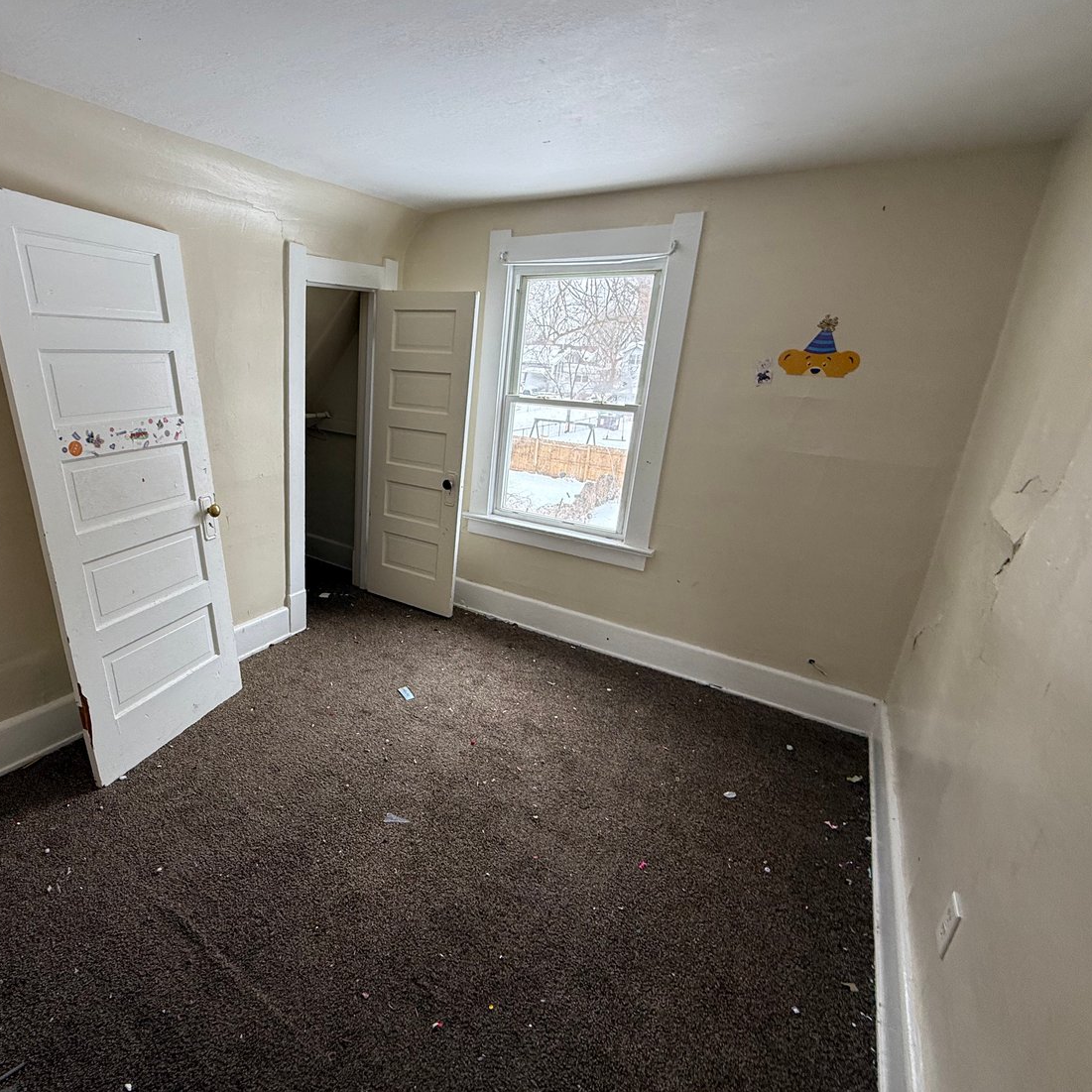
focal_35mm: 17
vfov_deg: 83.9
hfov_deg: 82.0
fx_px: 607
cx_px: 394
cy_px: 530
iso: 100
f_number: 2.2
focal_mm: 2.22
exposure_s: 1/99
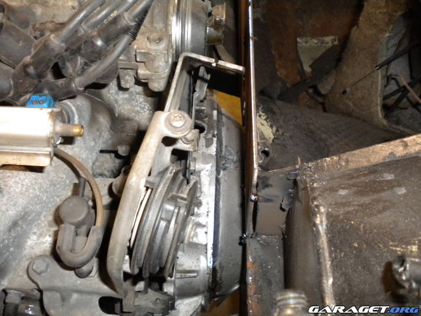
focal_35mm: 35
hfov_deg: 52.6
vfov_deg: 40.7
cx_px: 210
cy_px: 158
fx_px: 426
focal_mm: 6.3
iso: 400
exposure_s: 1/30
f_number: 3.1
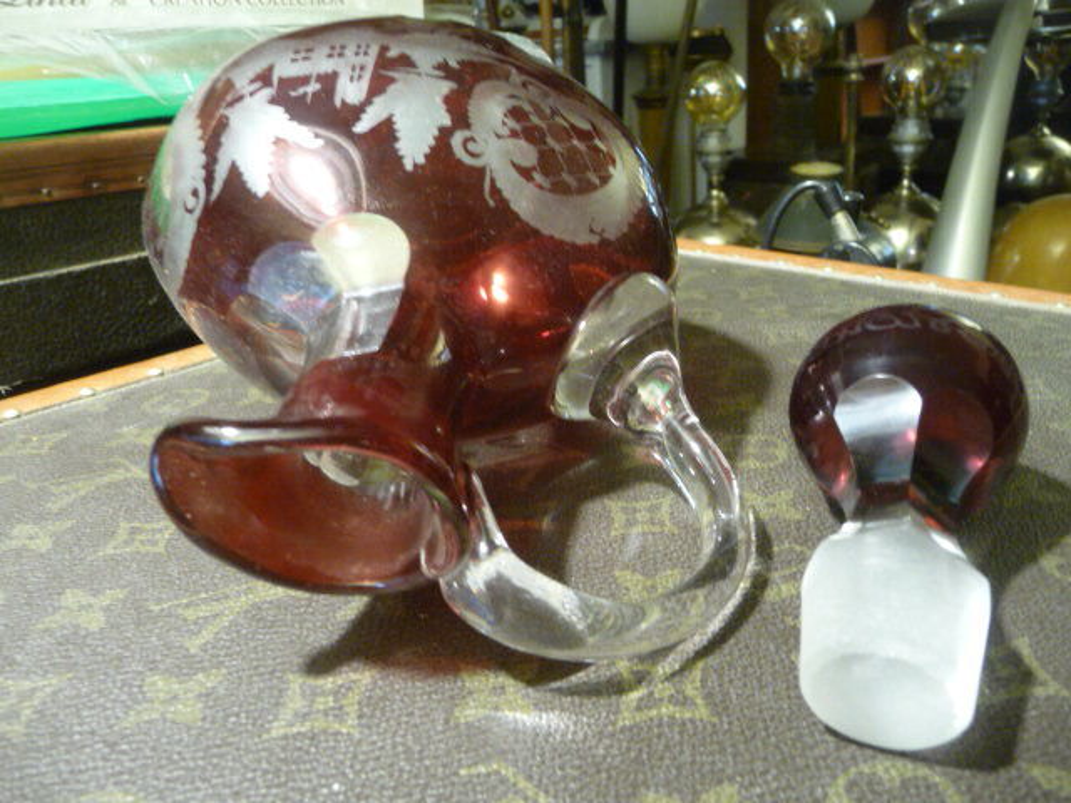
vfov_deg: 49.7
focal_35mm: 28
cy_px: 402
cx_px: 536
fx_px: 866
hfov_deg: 63.4
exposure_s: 1/8
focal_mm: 4.7
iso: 400
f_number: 3.3
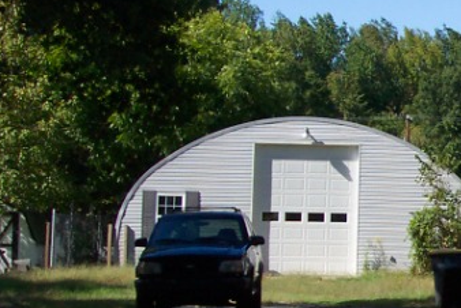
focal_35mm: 115
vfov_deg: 11.9
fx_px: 1474
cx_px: 697
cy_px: 112
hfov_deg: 16.2
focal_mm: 8
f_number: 4.8
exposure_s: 1/500
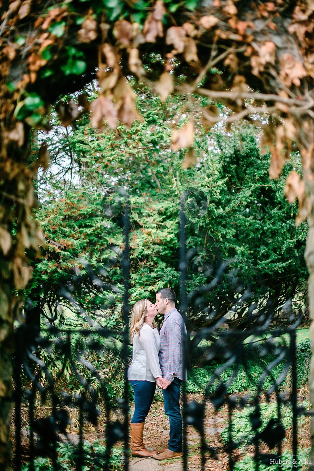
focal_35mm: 50
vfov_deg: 39.6
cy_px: 236
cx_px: 157
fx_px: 653
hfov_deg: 27.0
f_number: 1.4
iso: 640
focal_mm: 50
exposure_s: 1/6400
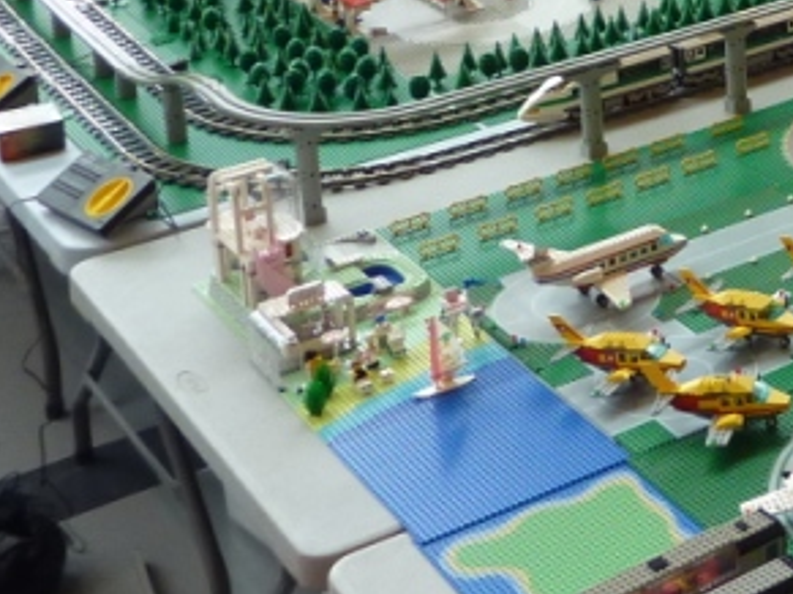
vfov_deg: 15.1
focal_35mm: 88
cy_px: -381
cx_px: 1063
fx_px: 2015
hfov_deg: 20.2
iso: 125
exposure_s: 1/30
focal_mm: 4.1
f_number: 3.3
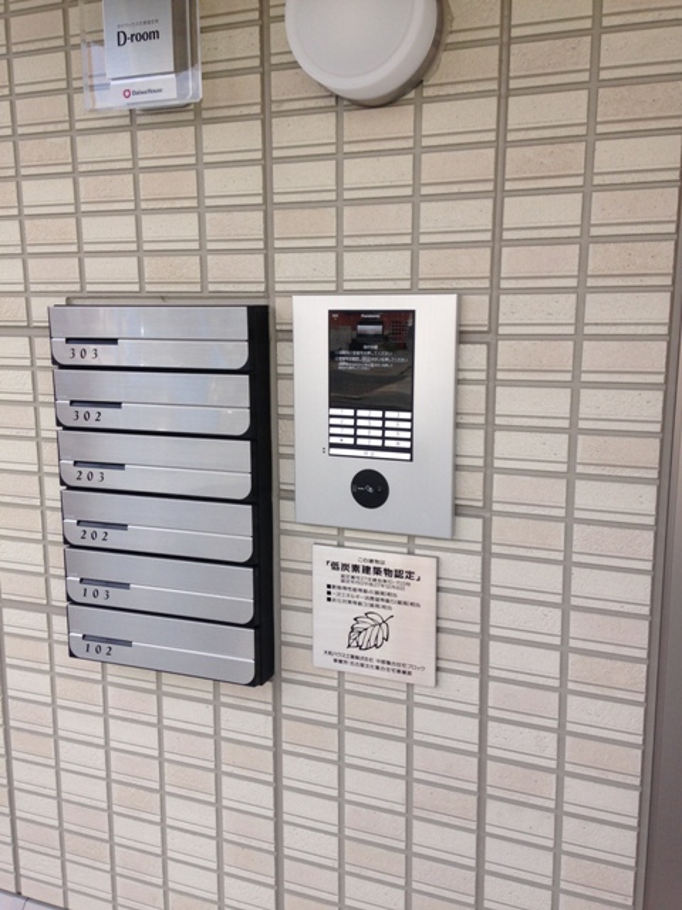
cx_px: 341
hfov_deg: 42.9
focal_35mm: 33
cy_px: 455
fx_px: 867
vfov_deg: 55.4
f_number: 2.4
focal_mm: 4.12
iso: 50
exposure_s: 1/463
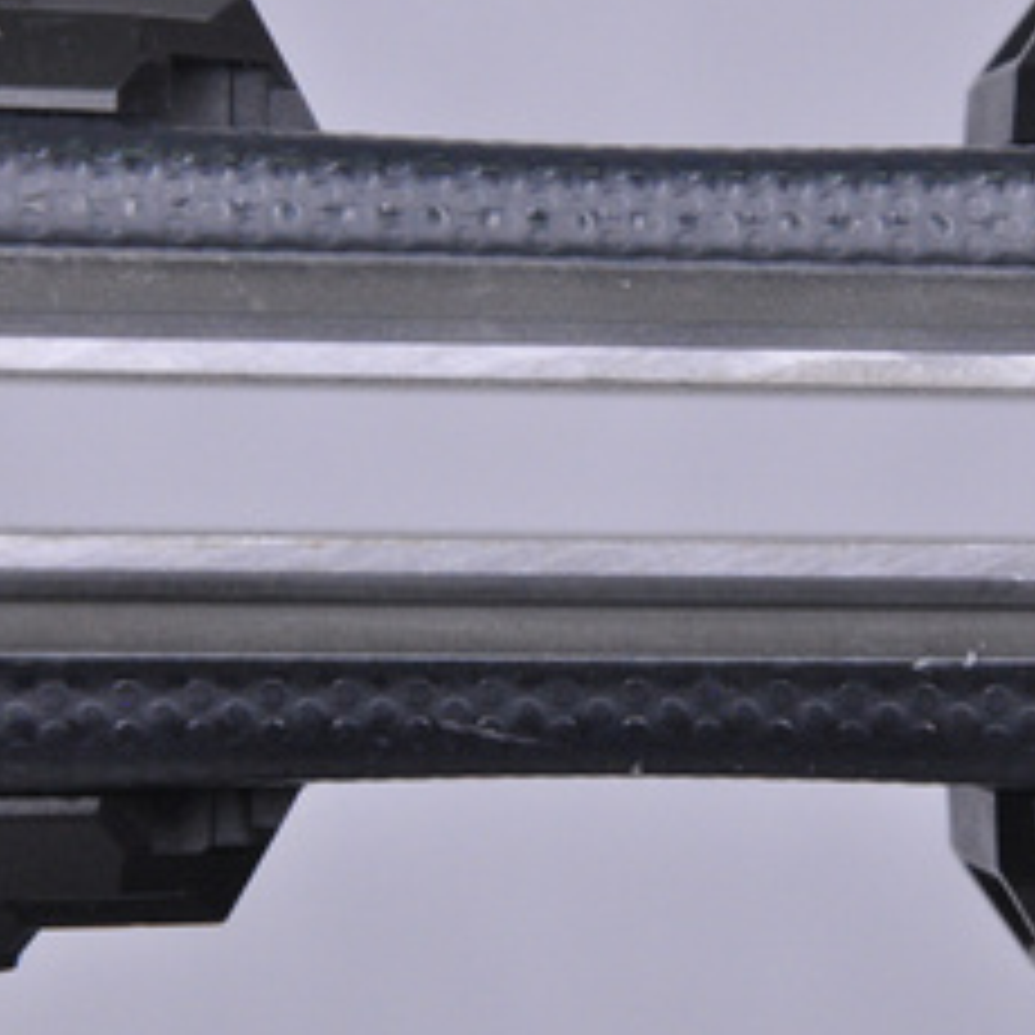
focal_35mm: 262
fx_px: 8857
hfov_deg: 6.7
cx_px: 639
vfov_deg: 6.7
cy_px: 457
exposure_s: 1/125
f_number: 9.5
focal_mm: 105
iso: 3200
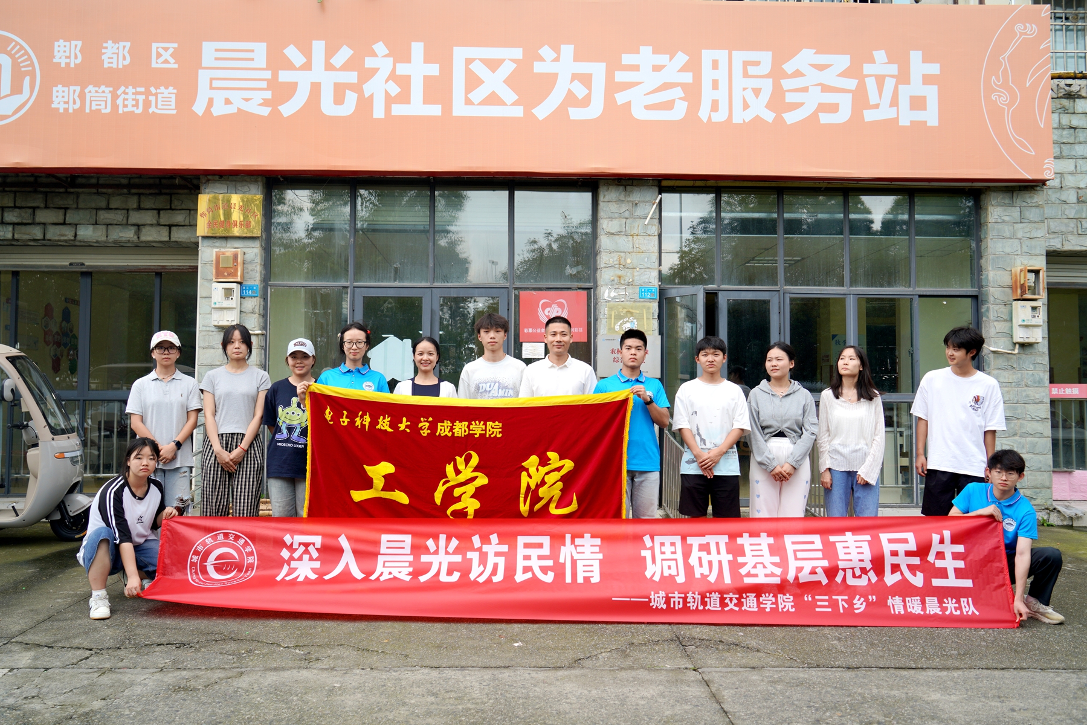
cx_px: 544
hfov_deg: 61.9
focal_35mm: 30
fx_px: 906
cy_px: 362
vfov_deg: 43.6
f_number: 4.5
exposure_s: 1/250
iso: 100
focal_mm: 30
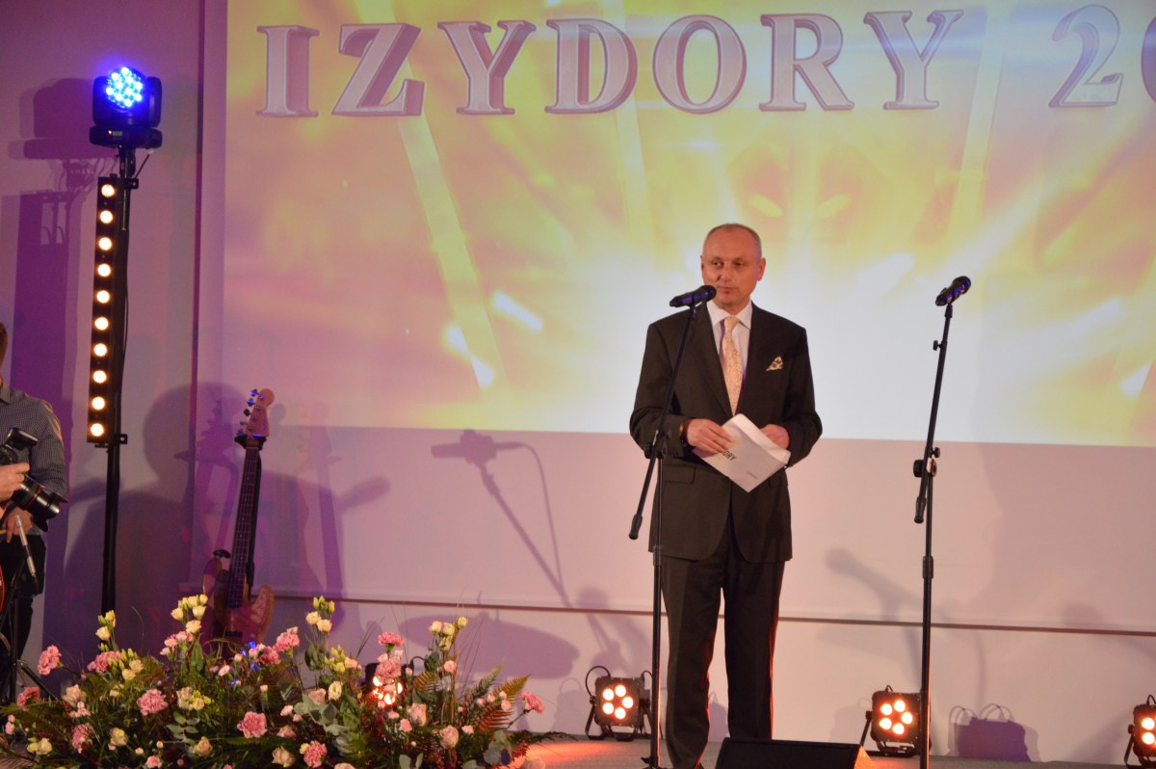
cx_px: 578
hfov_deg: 15.2
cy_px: 384
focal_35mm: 135
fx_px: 4331
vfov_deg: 10.1
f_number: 5.6
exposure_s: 1/60
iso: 1600
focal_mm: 90
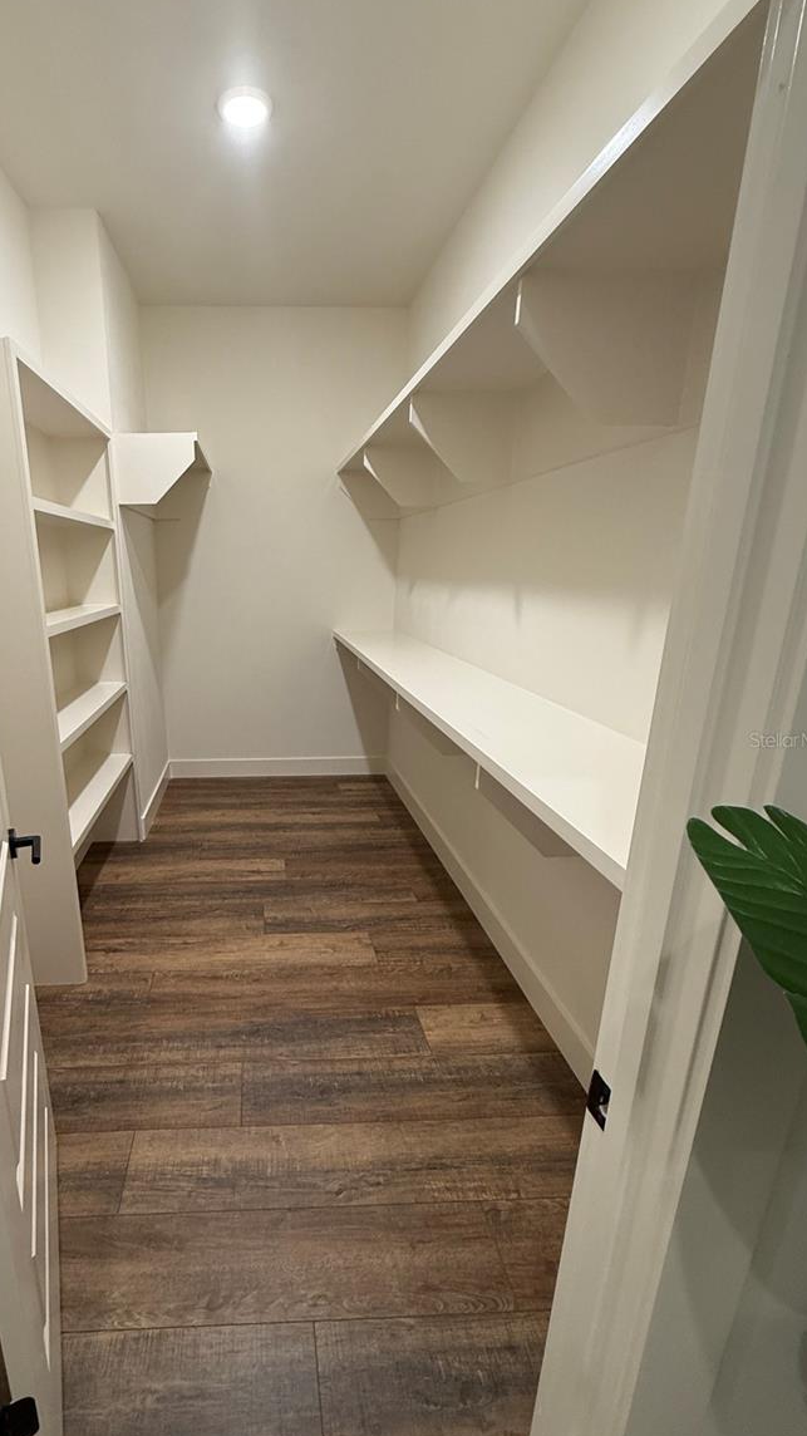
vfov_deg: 99.4
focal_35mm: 16
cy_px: 739
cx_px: 274
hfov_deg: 65.4
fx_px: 609
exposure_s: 1/60
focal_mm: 2.22
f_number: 2.2
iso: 250
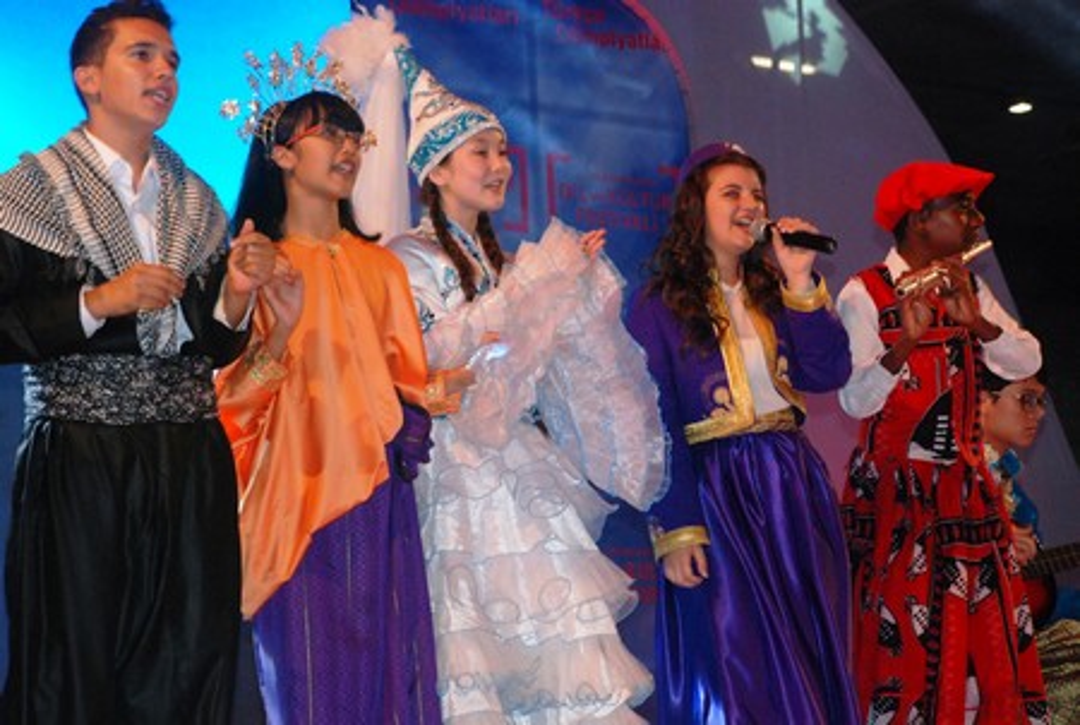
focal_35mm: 105
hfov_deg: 19.4
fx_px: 3156
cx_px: 540
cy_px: 362
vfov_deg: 13.1
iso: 800
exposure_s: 1/60
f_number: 5.6
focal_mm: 70
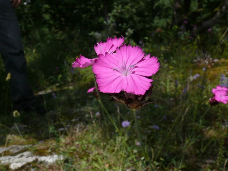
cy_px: 86
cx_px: 114
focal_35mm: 35
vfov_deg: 40.7
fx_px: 231
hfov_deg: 52.6
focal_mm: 7.4
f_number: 11
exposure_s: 1/320
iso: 200
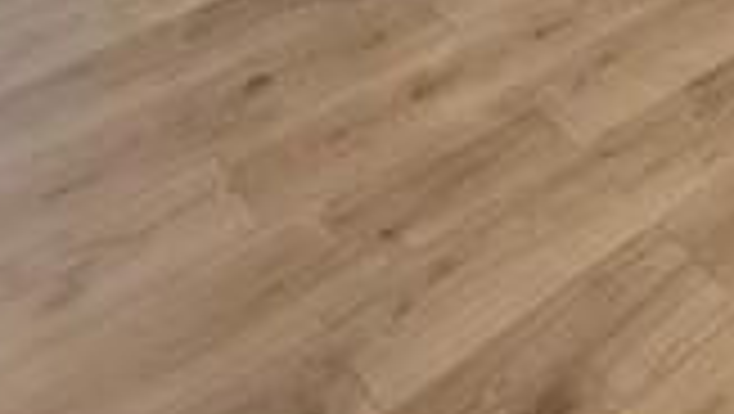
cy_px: -454
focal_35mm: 60
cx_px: 644
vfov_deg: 15.4
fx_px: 1169
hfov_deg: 33.3
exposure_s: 1/99
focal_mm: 2.22
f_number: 2.2
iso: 200
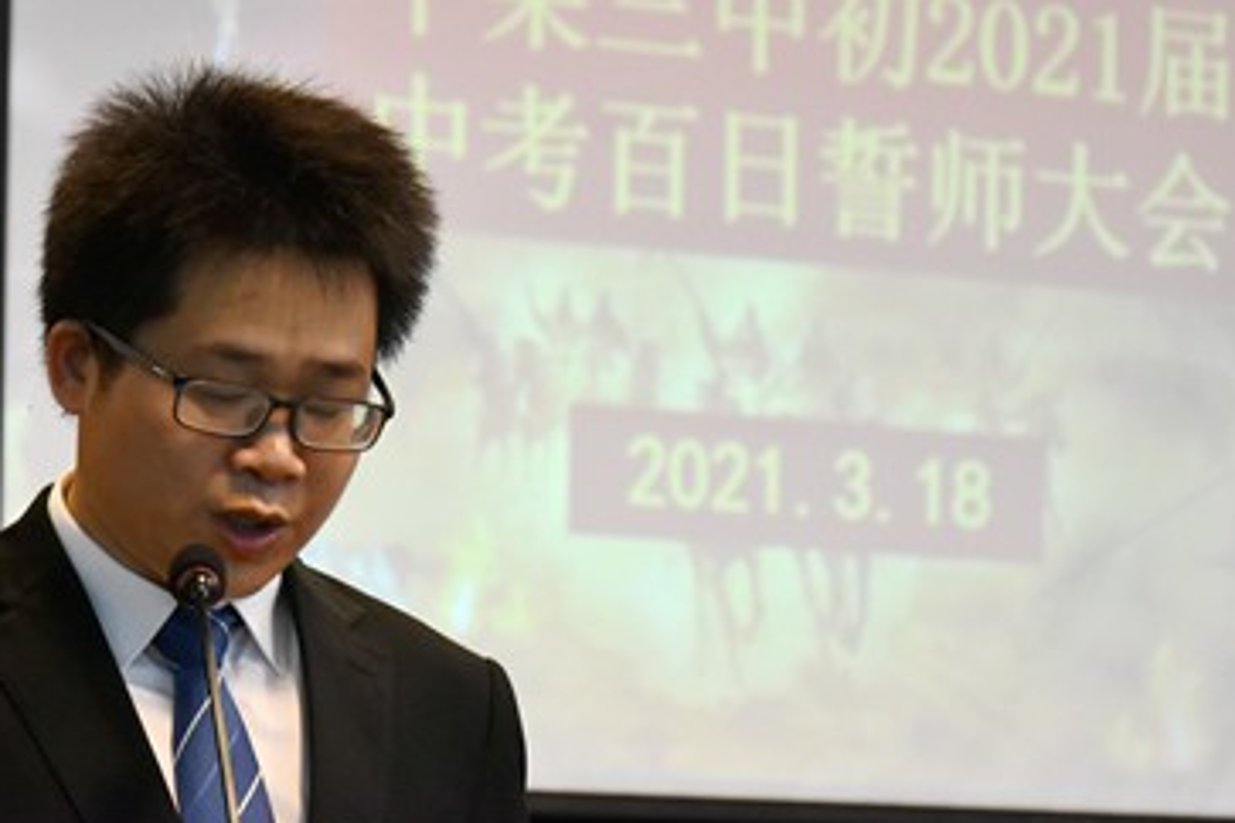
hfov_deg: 11.1
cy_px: 459
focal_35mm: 186
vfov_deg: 7.4
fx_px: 6374
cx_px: 418
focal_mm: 75
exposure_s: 1/125
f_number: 5.3
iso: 1250
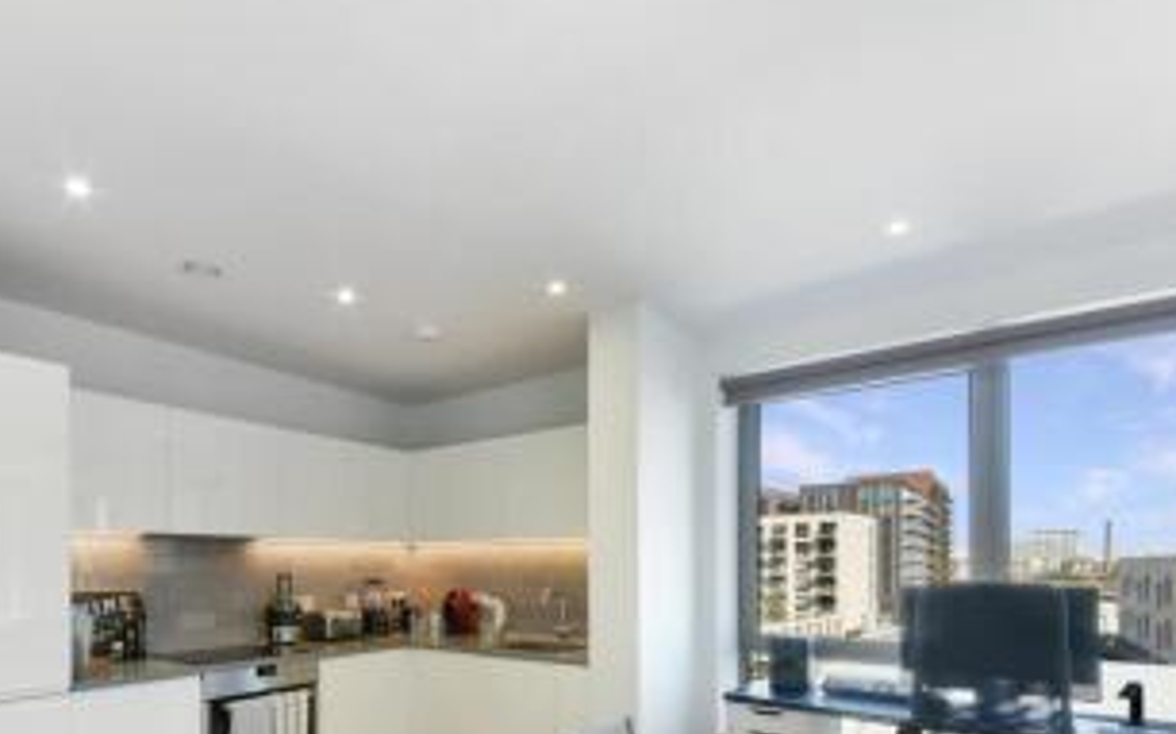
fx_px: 609
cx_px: 484
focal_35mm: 19
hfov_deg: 87.2
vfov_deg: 57.7
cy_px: 582
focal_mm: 12
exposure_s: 1/2
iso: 200
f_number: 16
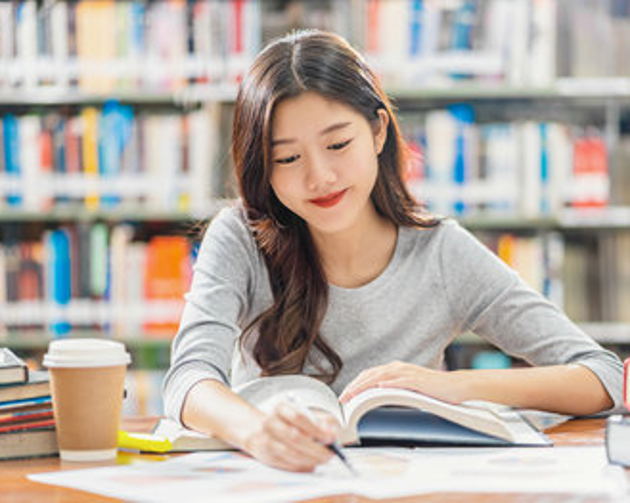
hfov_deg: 19.8
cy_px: 252
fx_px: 1808
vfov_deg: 15.9
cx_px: 354
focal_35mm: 97
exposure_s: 1/100
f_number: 2
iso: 100
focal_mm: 85
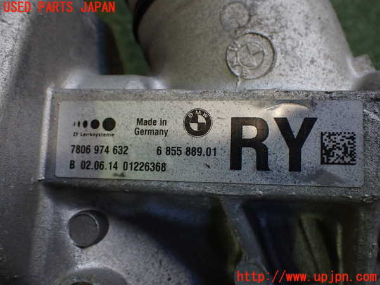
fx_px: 417
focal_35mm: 38
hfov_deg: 49.0
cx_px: 190
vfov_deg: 37.7
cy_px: 142
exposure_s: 1/160
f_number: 2.7
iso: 320
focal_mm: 6.83
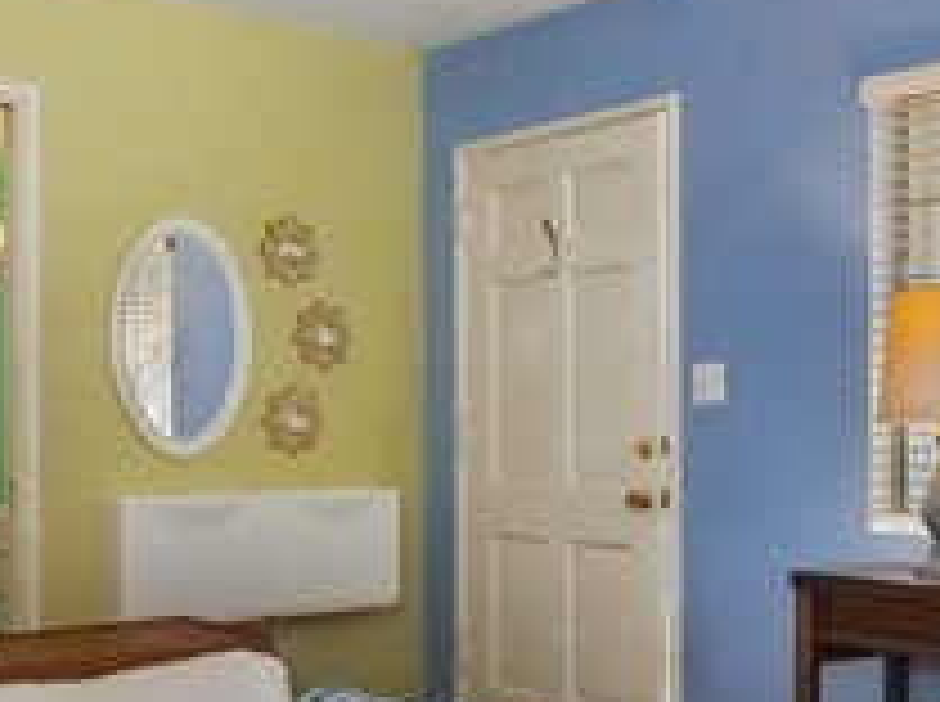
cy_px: 542
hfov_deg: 39.0
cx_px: 477
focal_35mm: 49
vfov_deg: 29.1
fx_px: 1328
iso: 3200
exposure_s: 1/100
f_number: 8
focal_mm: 8
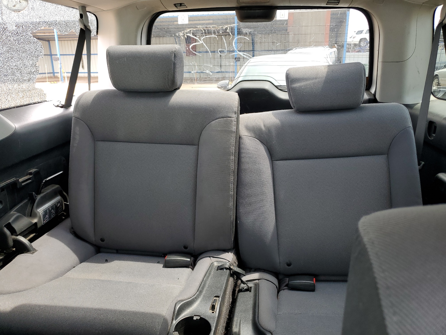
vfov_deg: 53.1
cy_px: 168
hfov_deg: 67.3
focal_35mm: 26
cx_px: 223
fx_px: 335
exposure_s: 1/135
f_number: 1.5
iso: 50
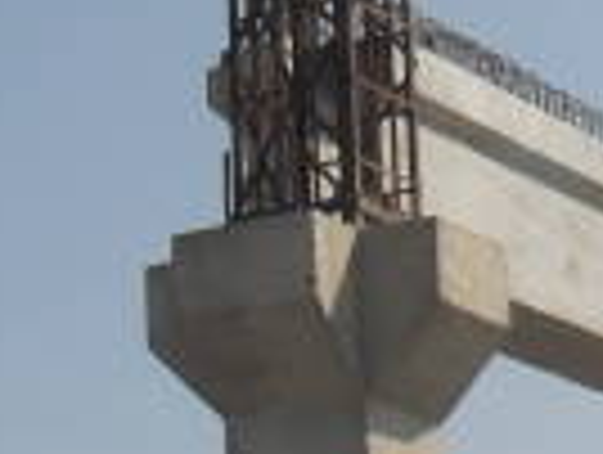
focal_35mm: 181
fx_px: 3159
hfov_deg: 10.6
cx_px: 832
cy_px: 18
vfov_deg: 8.2
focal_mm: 6.3
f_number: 8.3
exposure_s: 1/750
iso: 200
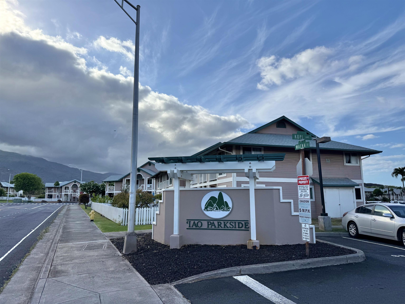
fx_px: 281
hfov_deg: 71.6
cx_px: 202
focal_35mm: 24
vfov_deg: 56.8
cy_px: 152
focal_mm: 6.76
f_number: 1.78
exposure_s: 1/6711
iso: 80
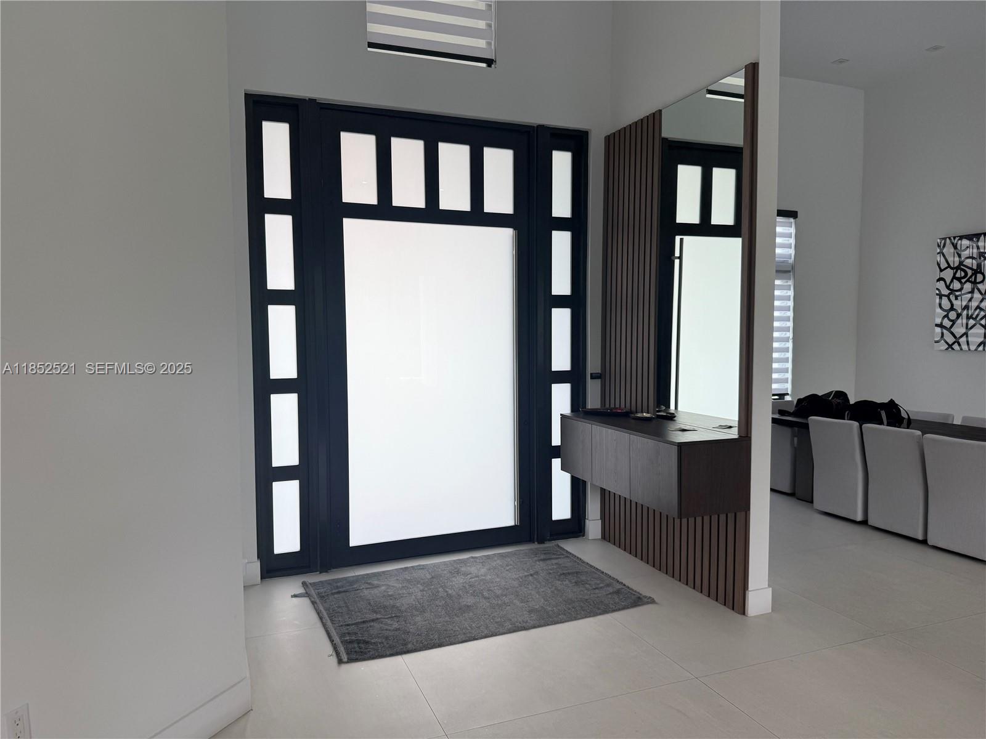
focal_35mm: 24
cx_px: 493
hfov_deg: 71.6
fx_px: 684
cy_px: 370
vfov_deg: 56.8
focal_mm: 6.76
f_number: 1.78
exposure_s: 1/365
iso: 80
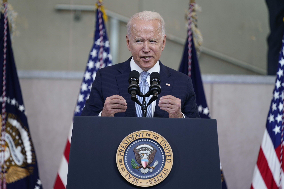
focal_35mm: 269
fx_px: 2122
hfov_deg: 7.7
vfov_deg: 5.1
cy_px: 94
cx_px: 142
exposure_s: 1/400
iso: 1000
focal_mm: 269
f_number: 4
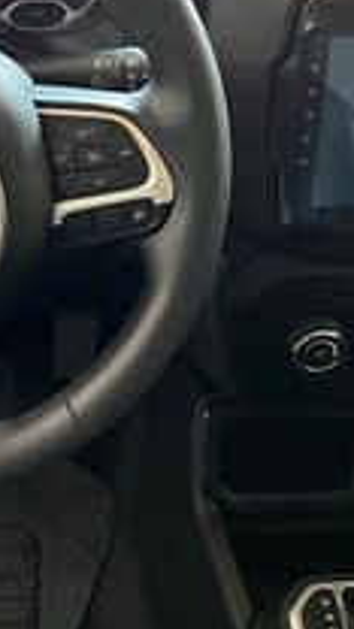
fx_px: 1068
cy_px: 372
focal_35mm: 64
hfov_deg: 18.7
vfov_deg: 32.8
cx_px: 76
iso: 320
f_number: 1.5
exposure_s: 1/60
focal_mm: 5.7
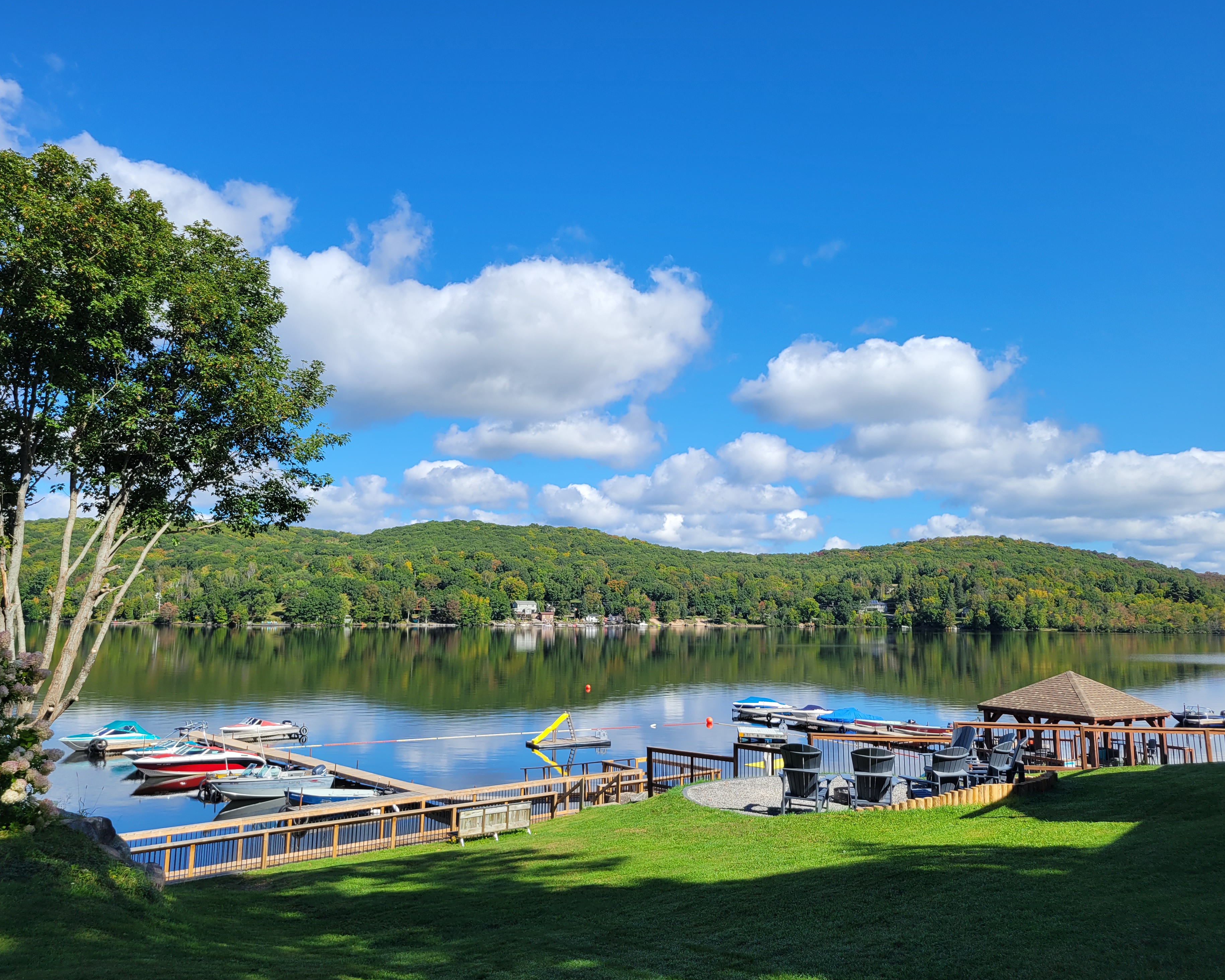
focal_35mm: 28
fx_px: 1015
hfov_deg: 62.2
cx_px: 606
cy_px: 491
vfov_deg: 51.5
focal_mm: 5.4
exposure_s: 1/2265
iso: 40
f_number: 1.8
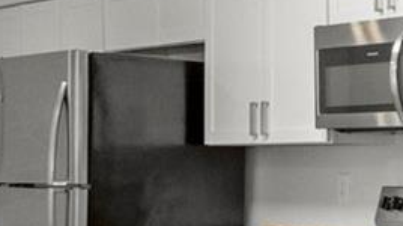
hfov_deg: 15.4
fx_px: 1304
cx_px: 701
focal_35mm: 122
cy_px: 178
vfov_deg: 9.9
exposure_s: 1
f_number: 8
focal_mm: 13
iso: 320
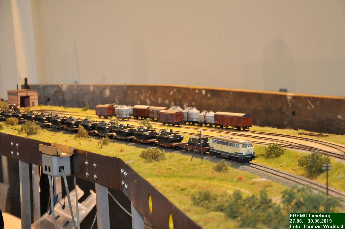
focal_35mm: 87
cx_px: 172
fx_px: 833
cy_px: 114
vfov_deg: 15.7
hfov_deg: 23.4
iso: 1600
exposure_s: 1/60
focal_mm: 58
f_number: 5.6
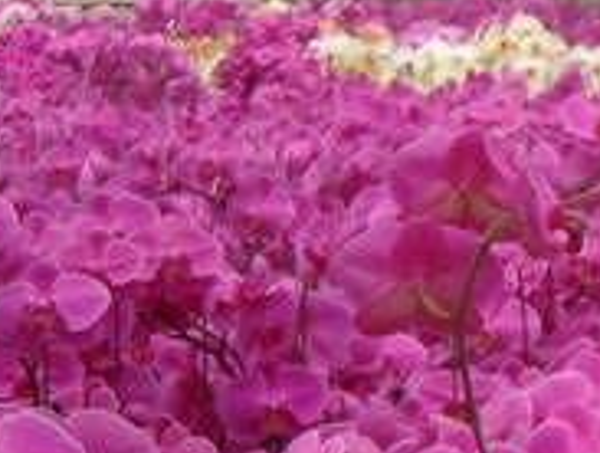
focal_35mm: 294
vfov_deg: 5.1
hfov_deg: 6.7
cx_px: 574
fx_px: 5106
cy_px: 304
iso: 100
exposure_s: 1/100
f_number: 4.3
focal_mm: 13.9
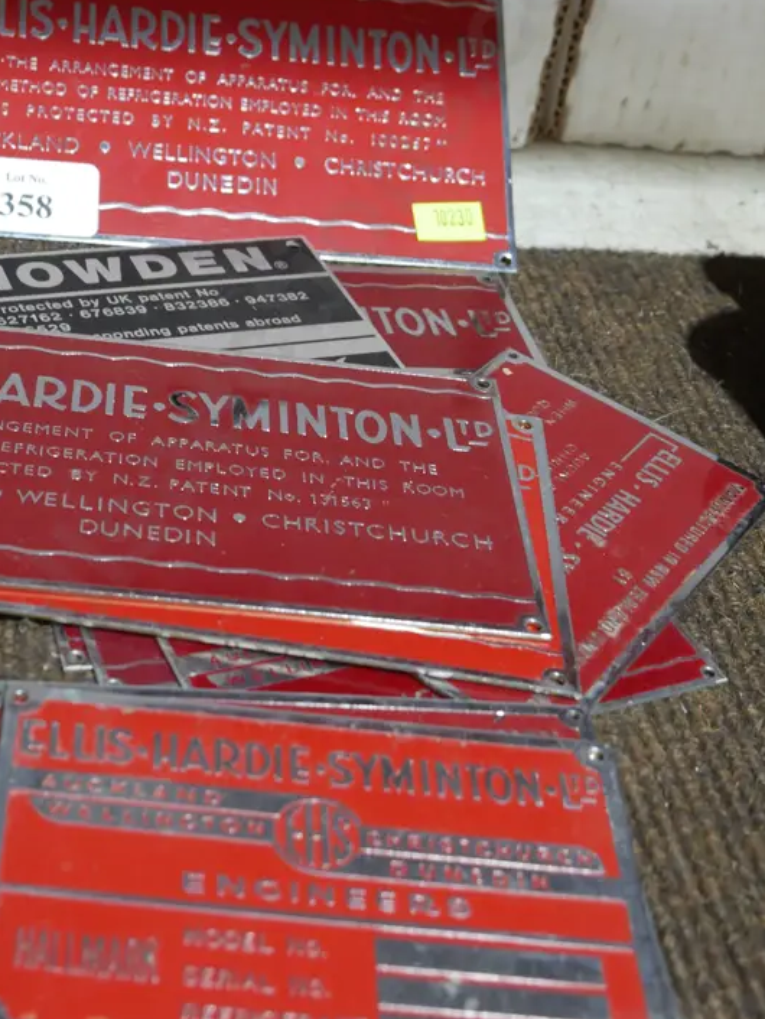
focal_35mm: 58
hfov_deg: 25.0
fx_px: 1708
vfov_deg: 33.1
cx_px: 223
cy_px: 403
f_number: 4.5
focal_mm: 20
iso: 1000
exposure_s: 1/60
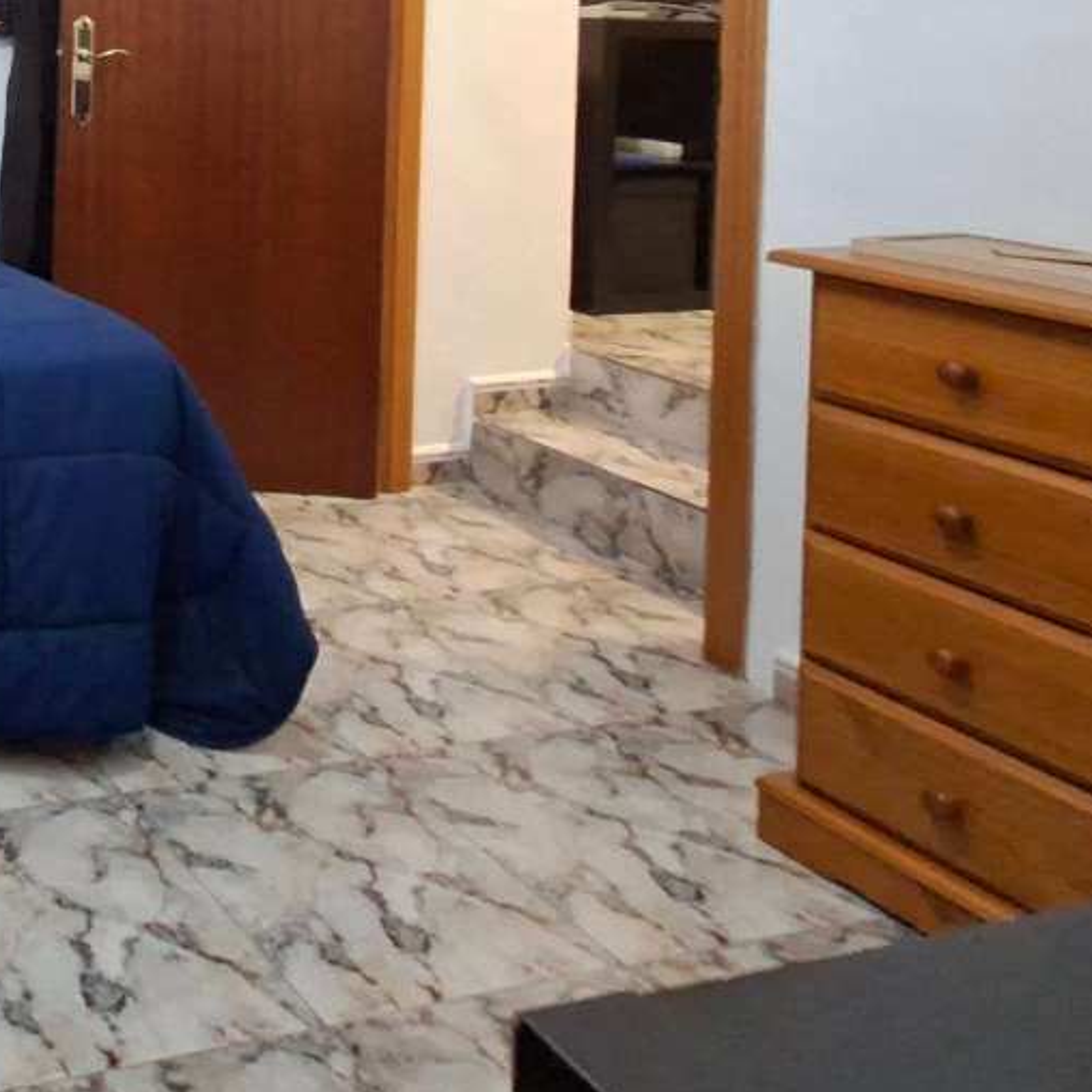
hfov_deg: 34.8
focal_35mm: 34
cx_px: -310
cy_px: 3
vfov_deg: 42.1
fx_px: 1213
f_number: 2.2
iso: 800
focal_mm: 1.74
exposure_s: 1/15
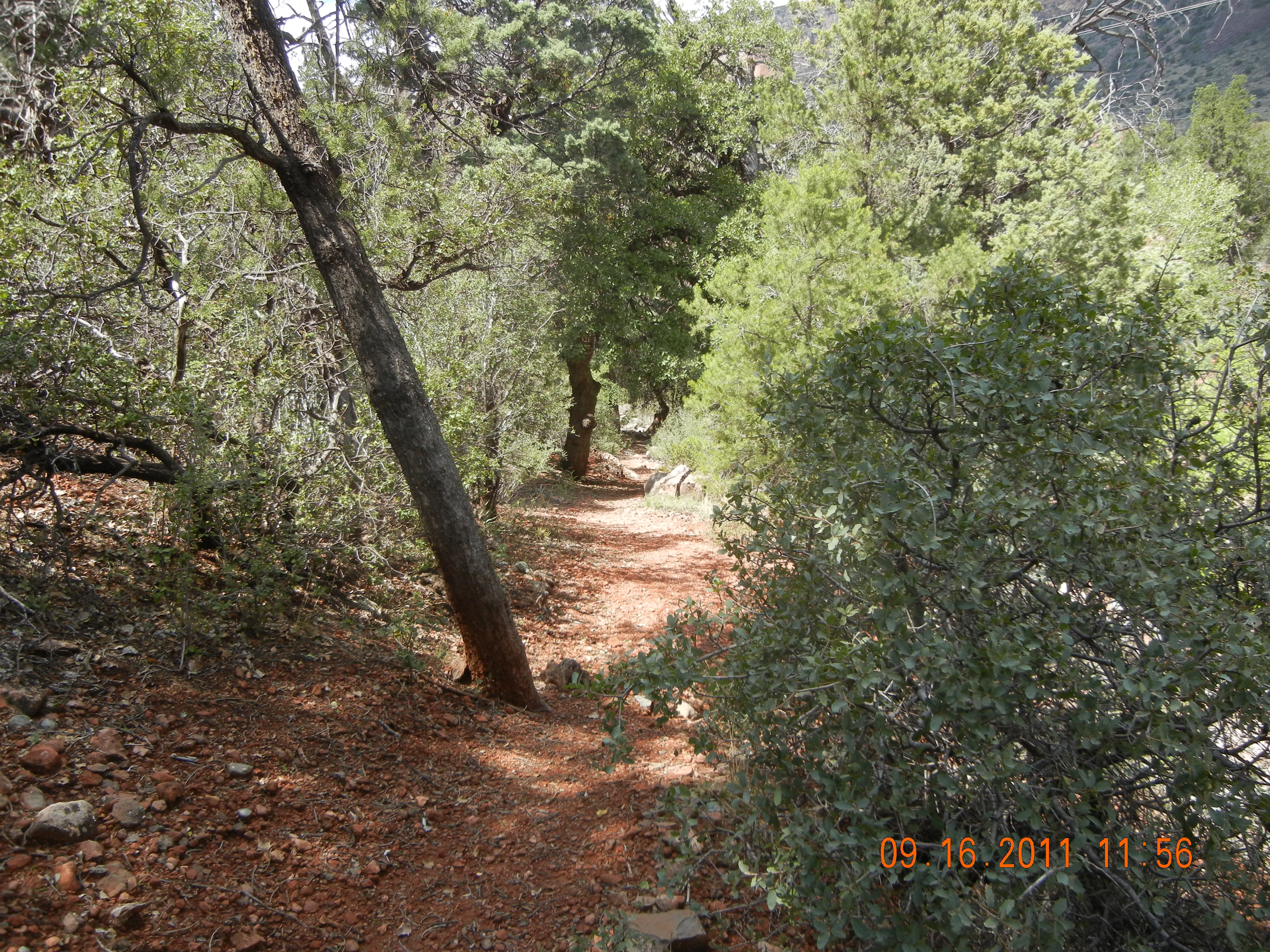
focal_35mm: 30
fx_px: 1101
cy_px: 476
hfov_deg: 60.0
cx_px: 635
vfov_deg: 46.8
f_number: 3.5
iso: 160
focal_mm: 5.4
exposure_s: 1/488
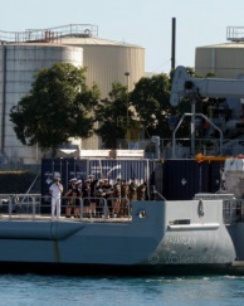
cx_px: 340
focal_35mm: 454
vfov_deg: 4.3
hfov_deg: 3.4
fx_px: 4103
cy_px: 6
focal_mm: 98
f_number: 9
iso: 160
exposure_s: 1/250
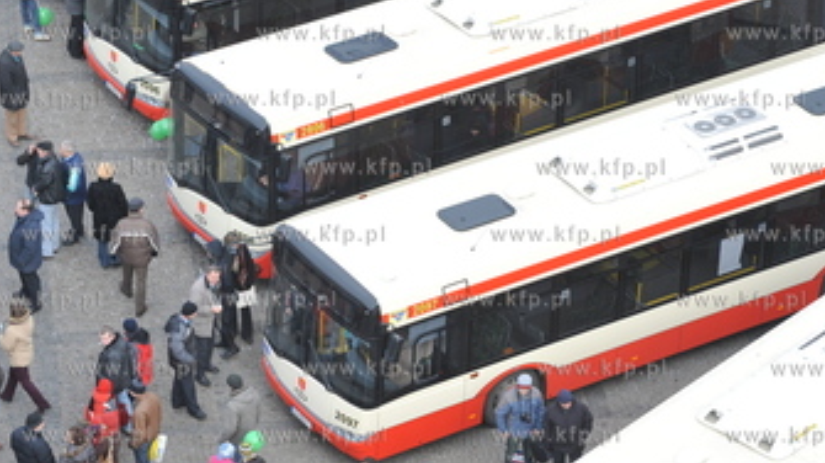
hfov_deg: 12.3
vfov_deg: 6.9
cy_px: 199
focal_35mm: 175
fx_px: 3826
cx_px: 453
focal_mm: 140
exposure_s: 1/320
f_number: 8
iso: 640
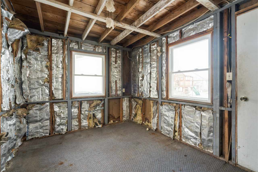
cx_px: 129
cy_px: 86
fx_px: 115
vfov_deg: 73.7
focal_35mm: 16
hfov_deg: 96.7
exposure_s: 1/5
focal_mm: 16
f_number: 10
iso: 400
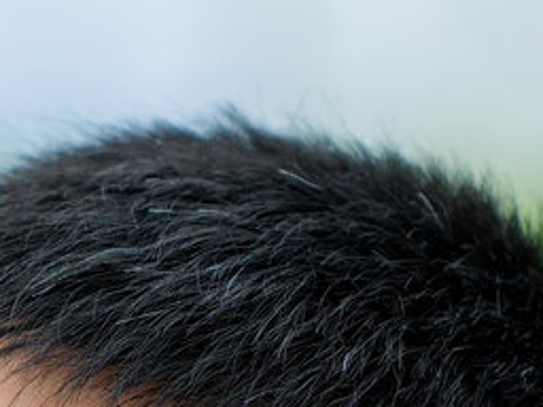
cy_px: 959
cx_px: -768
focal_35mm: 511
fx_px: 8016
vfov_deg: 2.9
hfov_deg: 3.8
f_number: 2
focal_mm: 85
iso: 100
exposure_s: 1/60
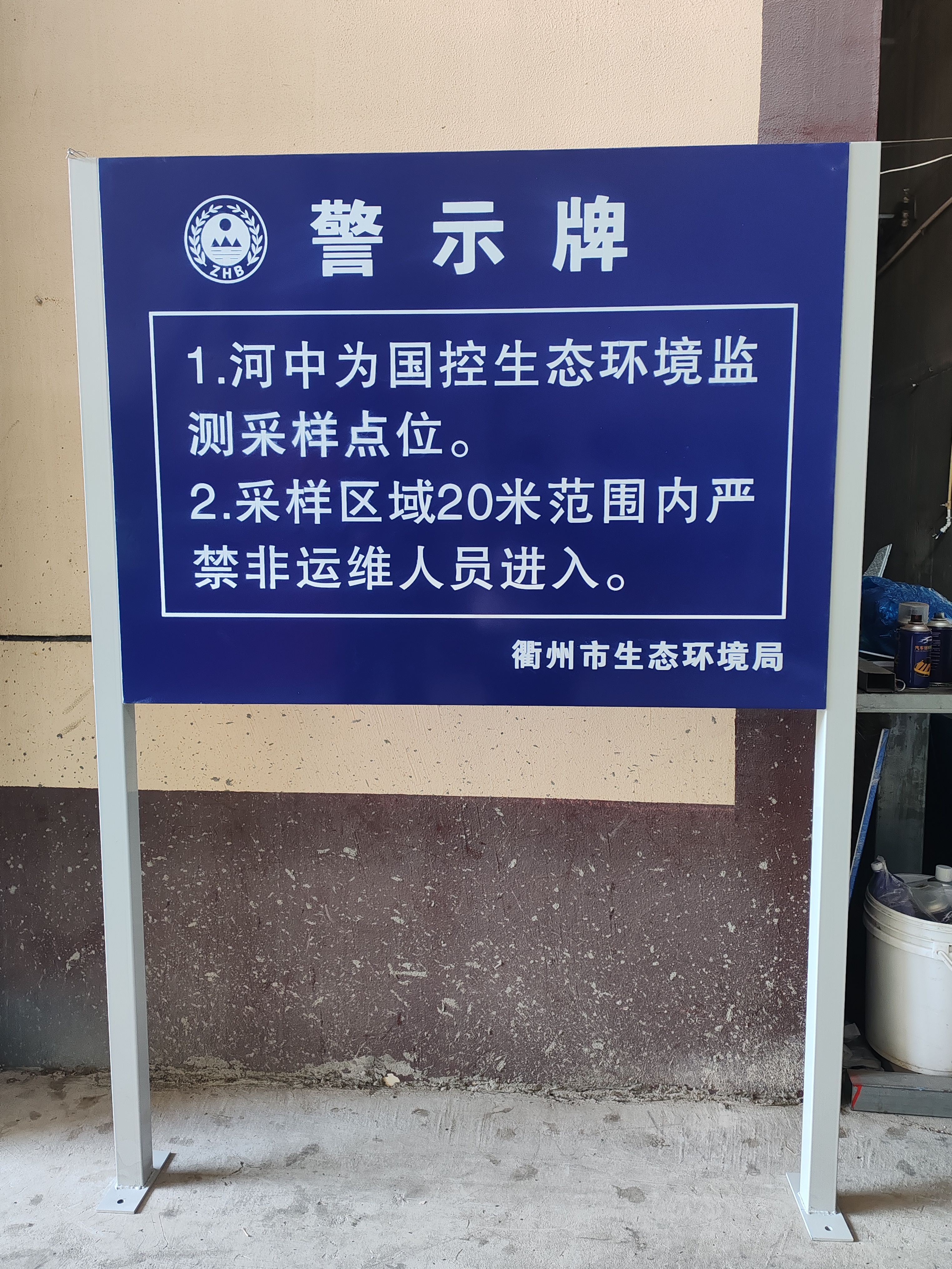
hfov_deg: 51.4
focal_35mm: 27
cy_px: 634
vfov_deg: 65.3
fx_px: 990
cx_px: 476
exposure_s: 1/100
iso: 800
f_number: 1.9
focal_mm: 6.12
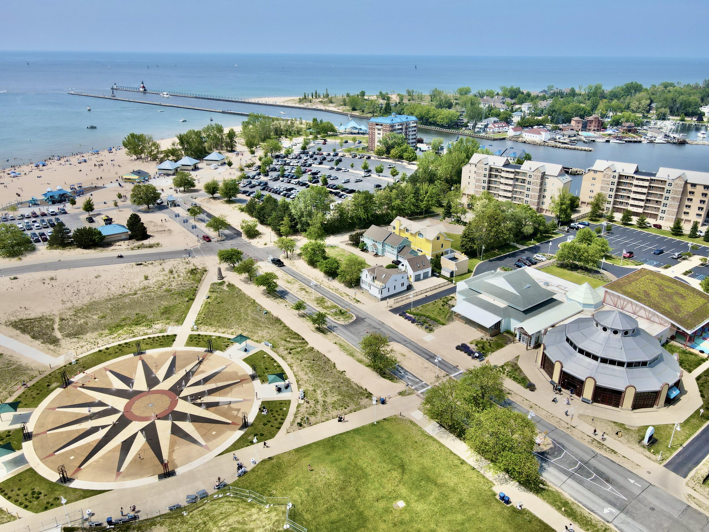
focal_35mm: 24
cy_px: 266
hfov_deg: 71.6
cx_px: 354
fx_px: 492
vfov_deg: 56.8
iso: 100
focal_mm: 4.5
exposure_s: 1/1000
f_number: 2.8
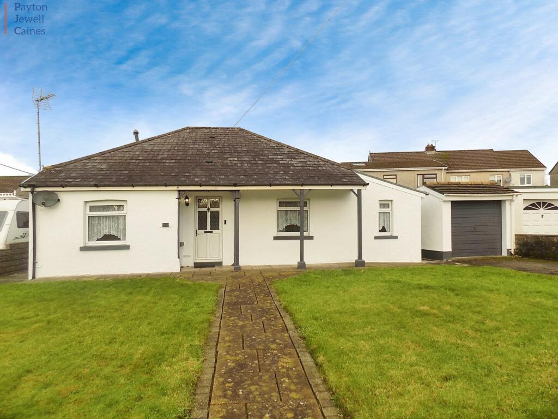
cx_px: 279
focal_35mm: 23
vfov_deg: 58.9
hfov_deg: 73.9
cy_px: 210
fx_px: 371
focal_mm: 4
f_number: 3.1
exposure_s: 1/400
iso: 80
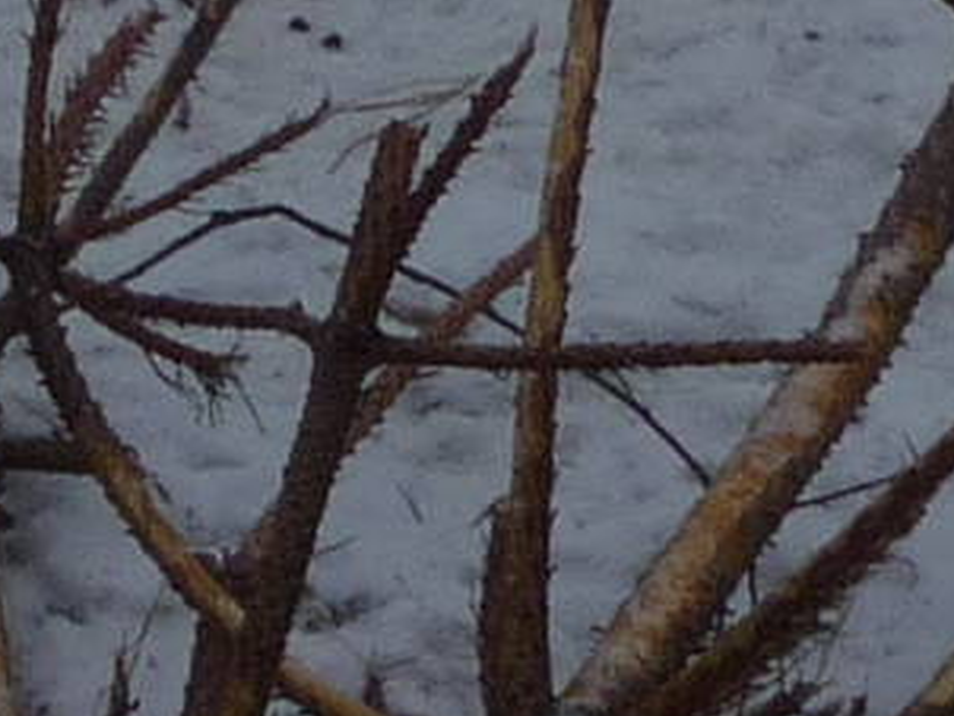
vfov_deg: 2.5
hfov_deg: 3.3
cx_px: -1566
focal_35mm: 595
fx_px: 16404
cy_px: -814
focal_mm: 11.3
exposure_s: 1/160
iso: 100
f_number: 4.5
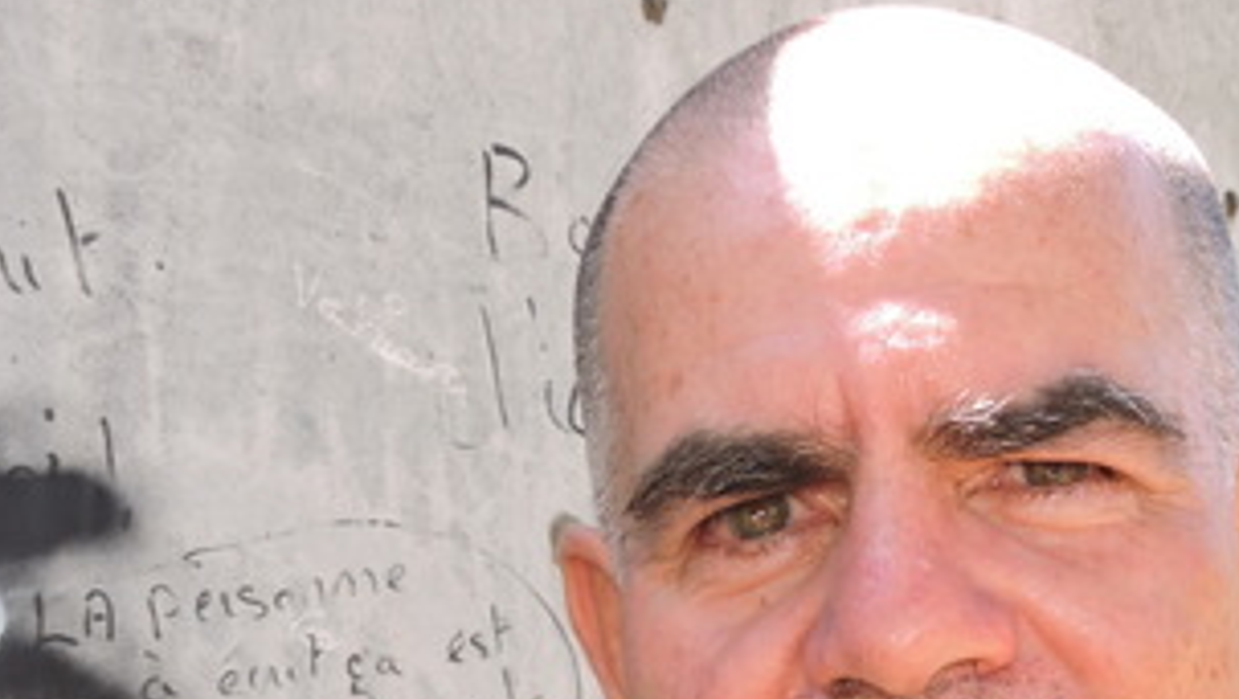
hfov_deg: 30.1
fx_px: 2269
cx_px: 924
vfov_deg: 16.8
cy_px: 826
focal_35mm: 69
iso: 110
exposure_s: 1/80
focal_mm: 5.4
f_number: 4
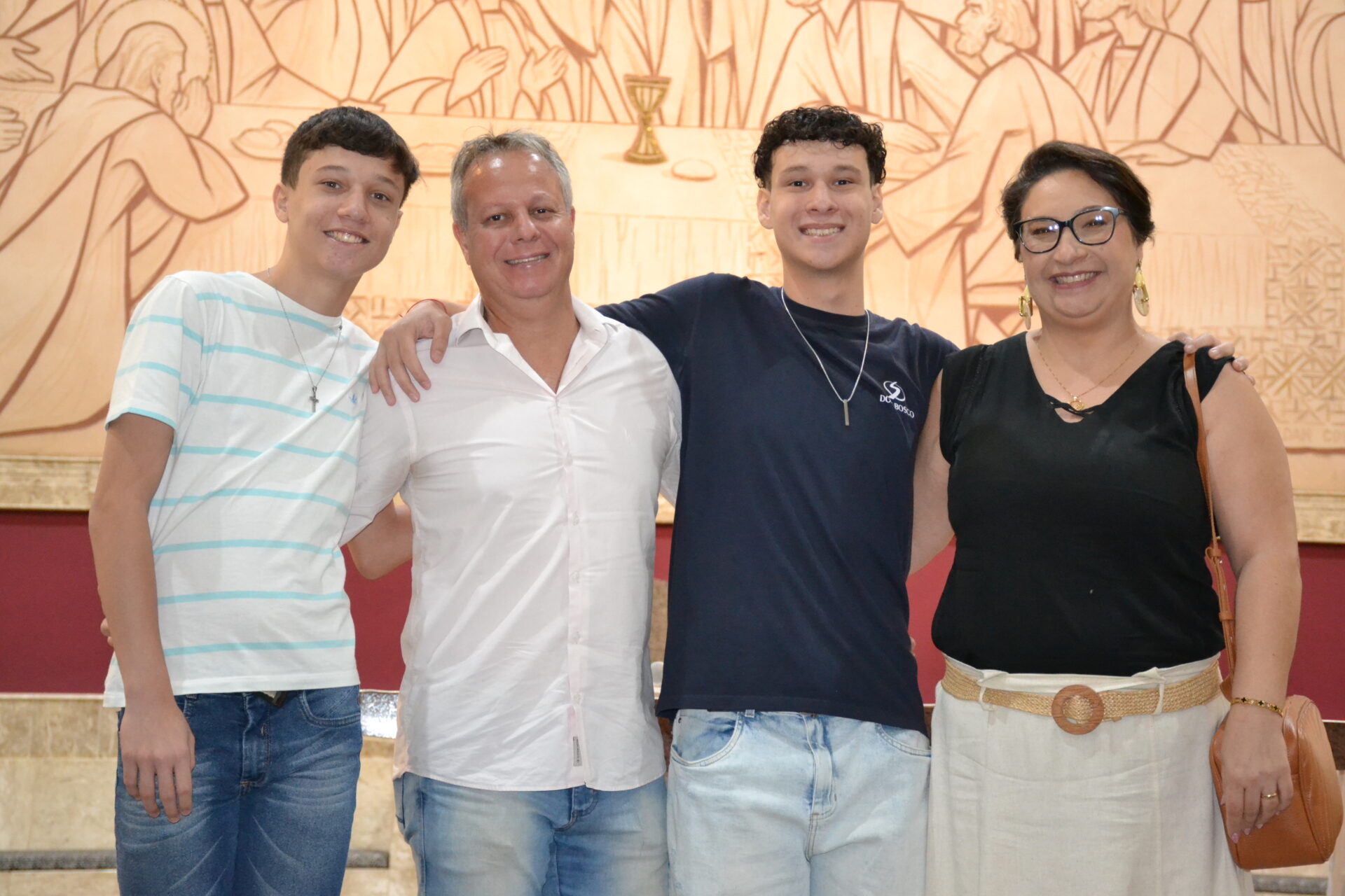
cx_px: 672
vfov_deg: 20.2
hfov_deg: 29.9
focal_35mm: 68
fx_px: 2522
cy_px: 448
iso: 3200
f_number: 4.5
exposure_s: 1/60
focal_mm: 45
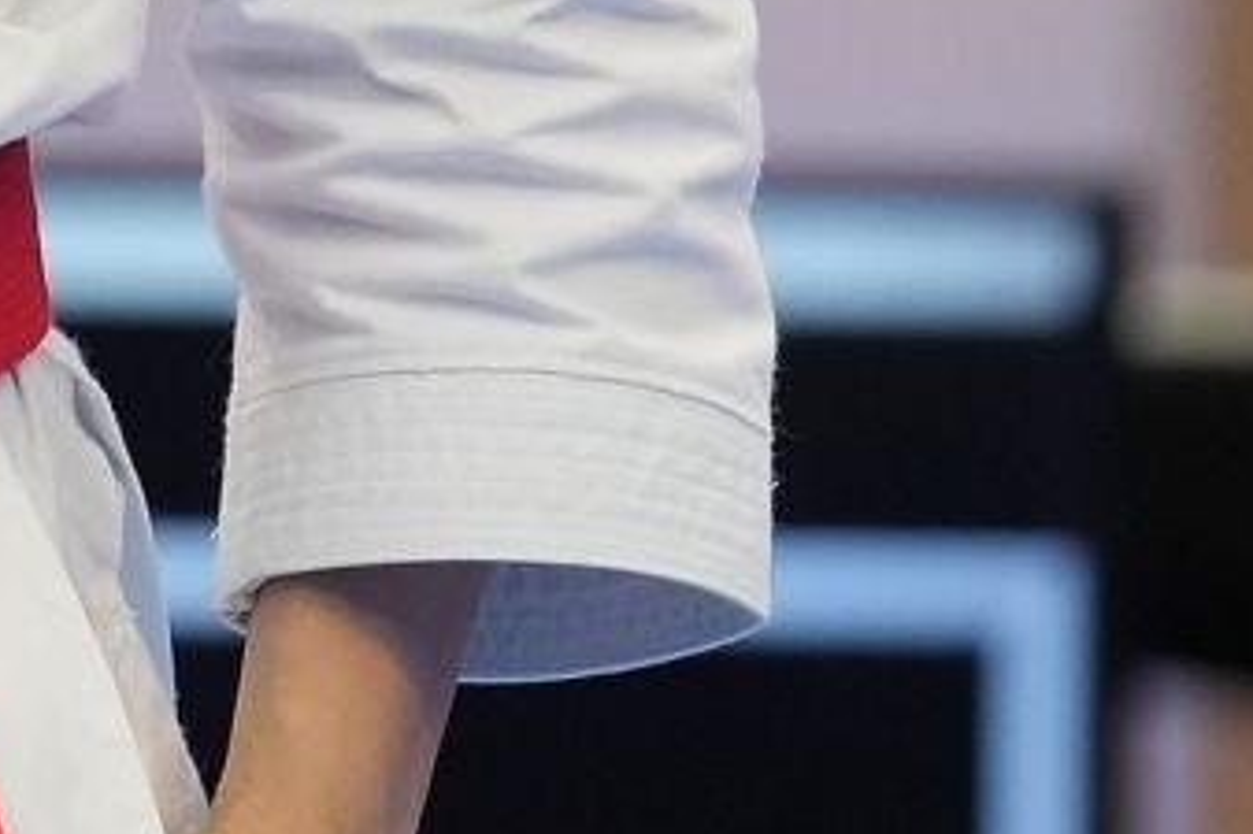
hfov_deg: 1.3
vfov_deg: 0.9
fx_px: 55659
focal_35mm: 1600
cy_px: -764
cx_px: -556
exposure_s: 1/500
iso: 800
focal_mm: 200
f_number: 2.8
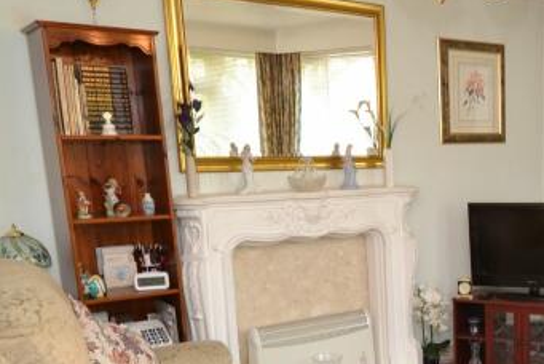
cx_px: 560
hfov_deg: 38.1
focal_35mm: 45
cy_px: 283
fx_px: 681
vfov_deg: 29.3
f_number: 4
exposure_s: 1/60
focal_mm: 10
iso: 400
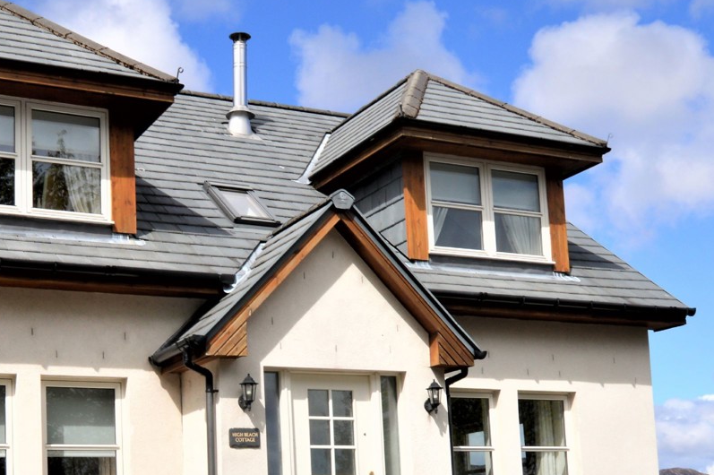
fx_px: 1074
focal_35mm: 54
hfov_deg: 36.2
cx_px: 216
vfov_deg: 24.2
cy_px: 433
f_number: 11
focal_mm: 15
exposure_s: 1/200
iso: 100
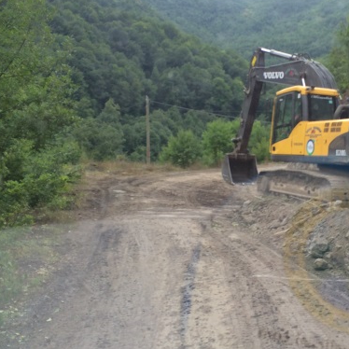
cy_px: 172
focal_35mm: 48
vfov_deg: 35.4
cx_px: 290
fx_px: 548
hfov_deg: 34.1
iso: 40
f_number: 2.2
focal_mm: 4.15
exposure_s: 1/120
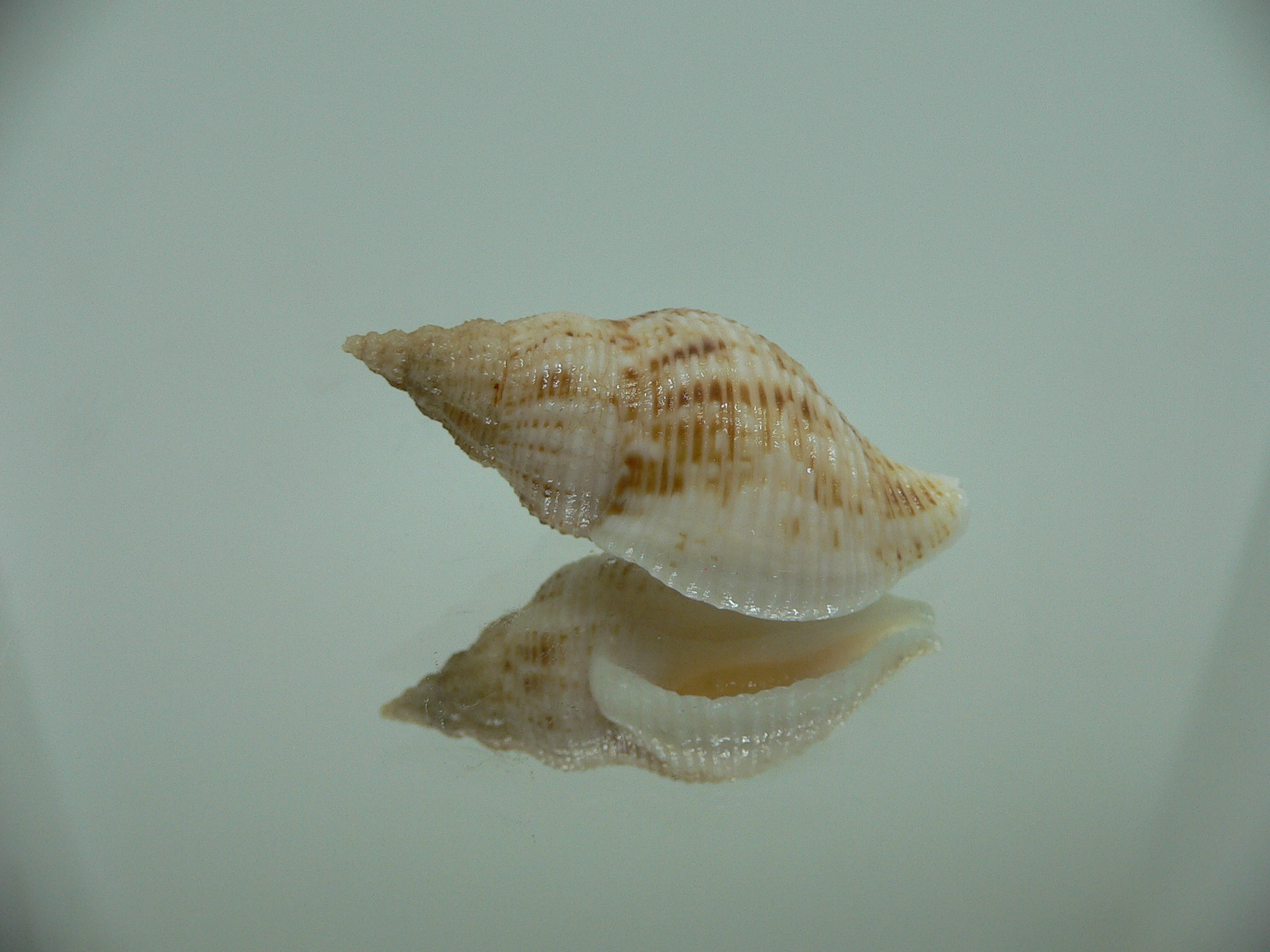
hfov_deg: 52.6
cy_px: 476
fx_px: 1284
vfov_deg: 40.7
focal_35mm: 35
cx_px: 635
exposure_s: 1/60
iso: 100
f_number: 2.8
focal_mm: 4.6
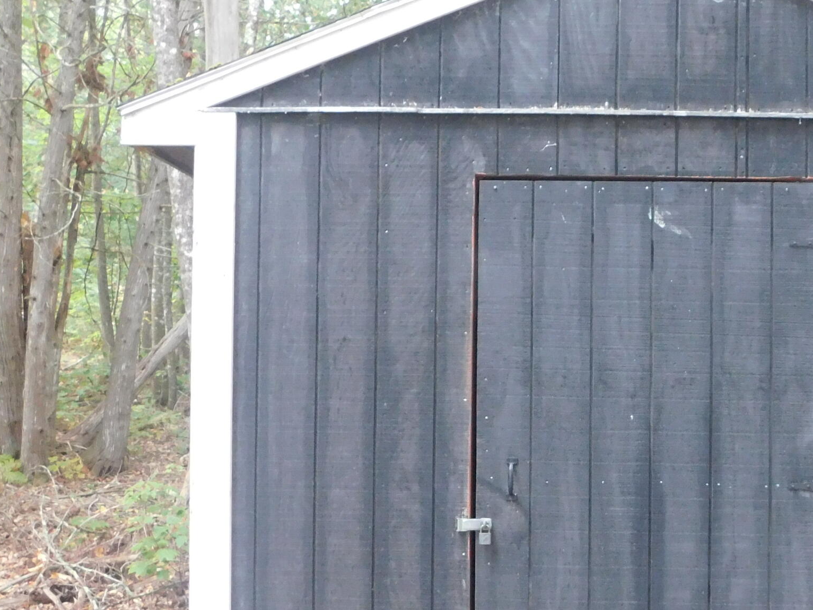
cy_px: 414
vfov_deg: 31.9
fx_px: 1057
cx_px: 620
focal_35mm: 45
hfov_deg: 40.7
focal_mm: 4
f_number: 3
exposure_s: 1/30
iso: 400
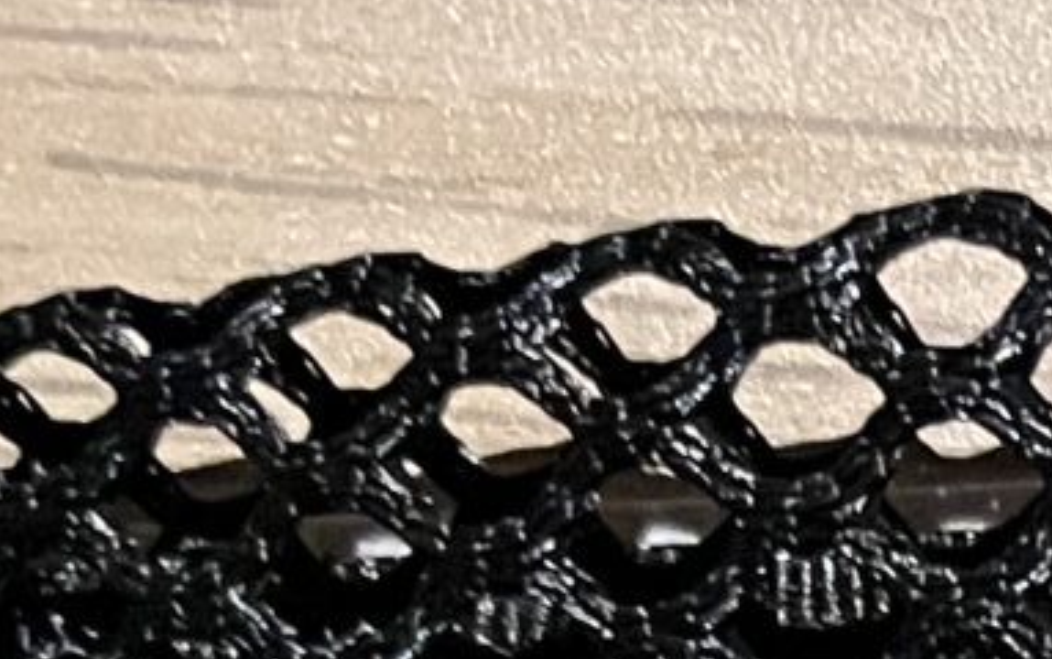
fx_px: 5279
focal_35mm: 184
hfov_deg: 10.9
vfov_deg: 6.4
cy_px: 2084
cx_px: 1686
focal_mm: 5.1
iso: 640
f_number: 1.6
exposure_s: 1/40
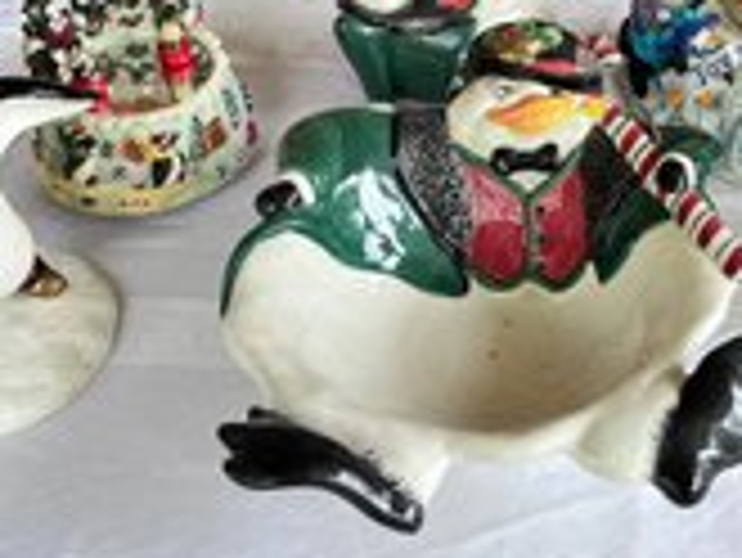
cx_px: 483
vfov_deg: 26.4
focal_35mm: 54
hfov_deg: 35.2
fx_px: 1158
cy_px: 83
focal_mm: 5.1
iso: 125
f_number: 1.6
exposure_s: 1/121
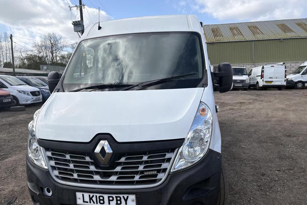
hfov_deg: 65.5
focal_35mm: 28
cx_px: 150
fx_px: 239
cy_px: 113
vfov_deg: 46.3
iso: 50
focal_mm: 5.96
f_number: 1.6
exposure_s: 1/2639
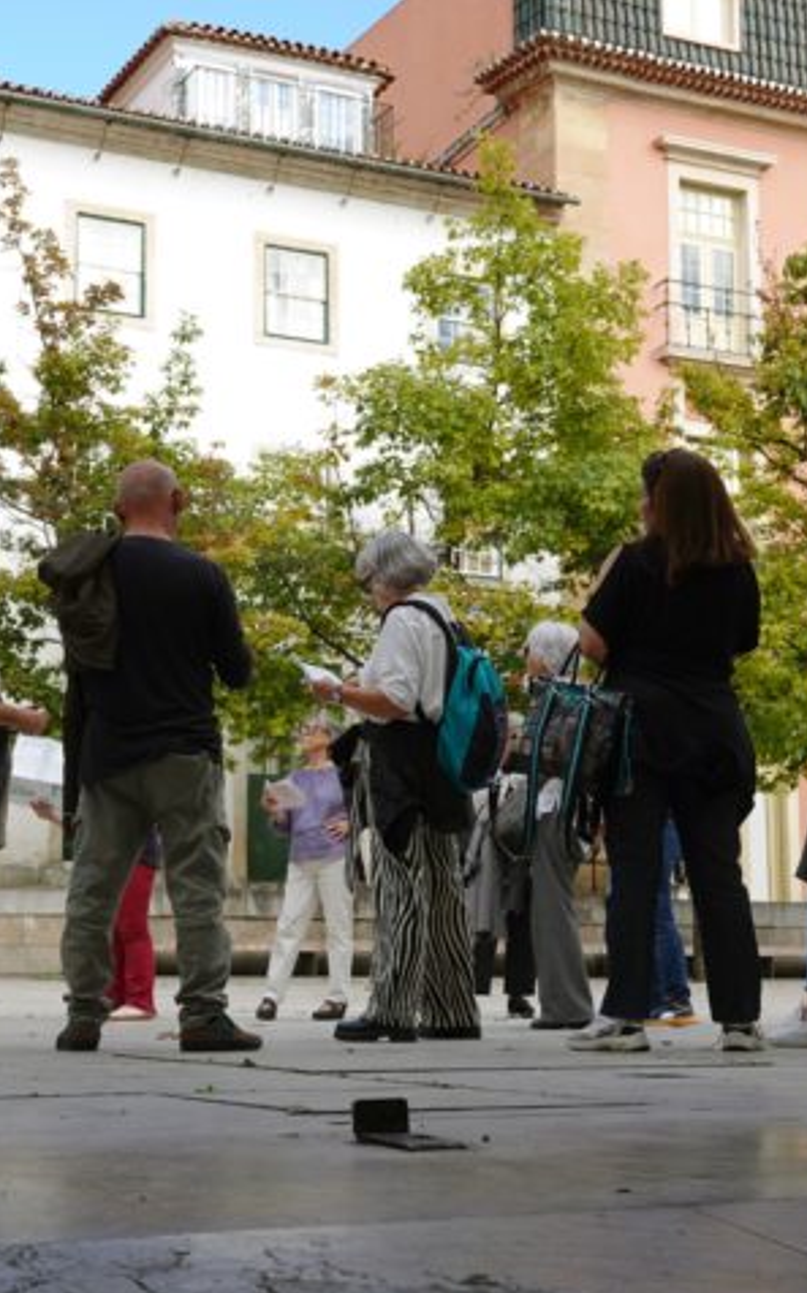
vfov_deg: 37.5
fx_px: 1903
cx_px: 255
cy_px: 649
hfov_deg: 23.8
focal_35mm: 54
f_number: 4
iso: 100
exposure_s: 1/250
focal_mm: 12.96
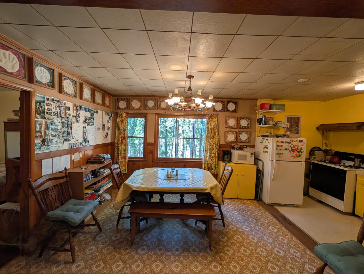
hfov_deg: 110.5
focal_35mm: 12
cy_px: 137
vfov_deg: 94.6
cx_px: 182
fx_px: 126
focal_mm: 2.02
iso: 99
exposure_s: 1/120
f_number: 1.7
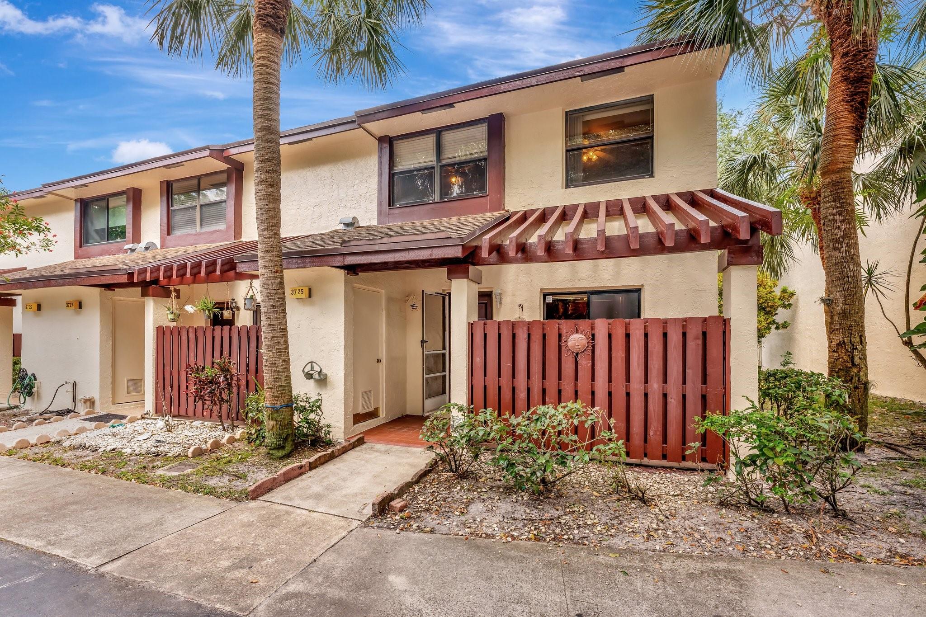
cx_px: 463
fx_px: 409
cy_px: 308
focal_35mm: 16
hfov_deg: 97.1
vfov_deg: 74.1
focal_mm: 15.9
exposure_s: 1/160
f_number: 8
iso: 500
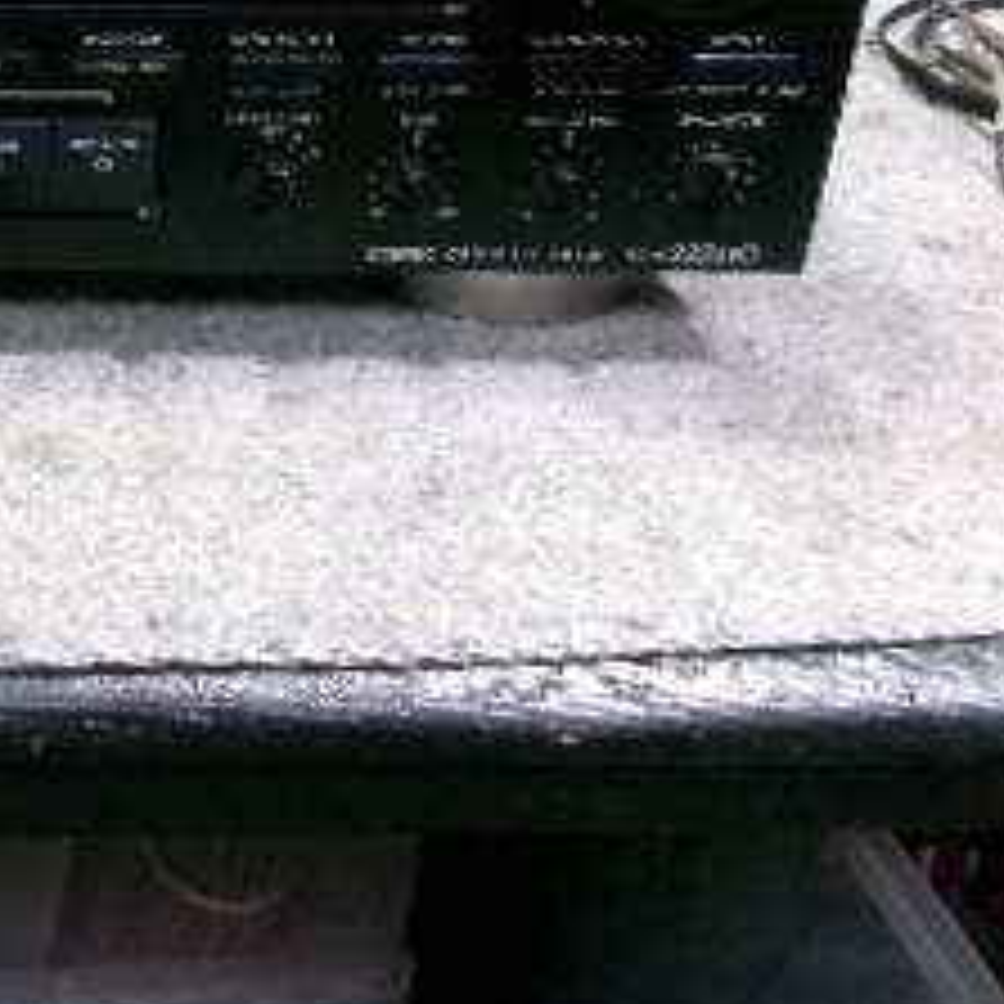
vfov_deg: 23.4
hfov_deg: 21.3
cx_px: -405
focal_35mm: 71
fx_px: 2330
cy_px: 27
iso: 431
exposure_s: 1/17
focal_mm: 5.1
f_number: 3.9
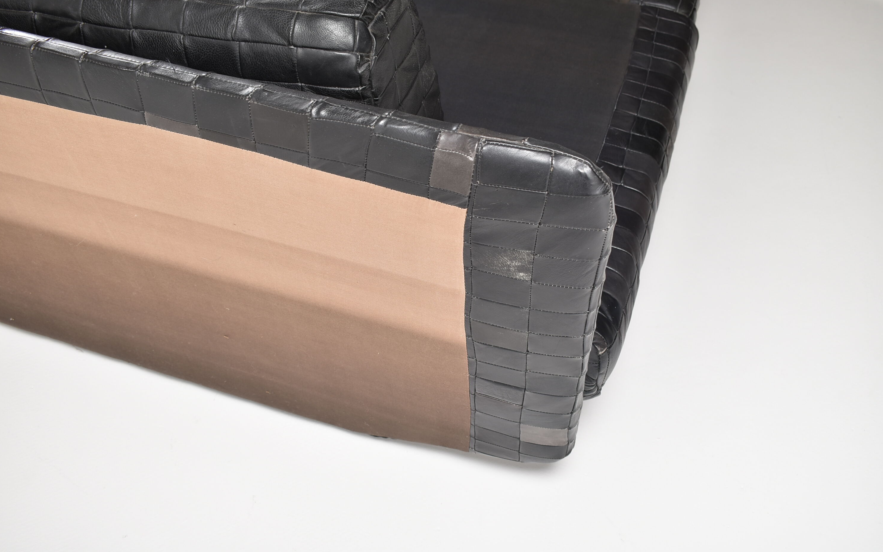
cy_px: 273
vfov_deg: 35.8
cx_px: 438
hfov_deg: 54.6
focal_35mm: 36
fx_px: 855
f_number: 6.3
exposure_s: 1/160
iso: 100
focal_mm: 23
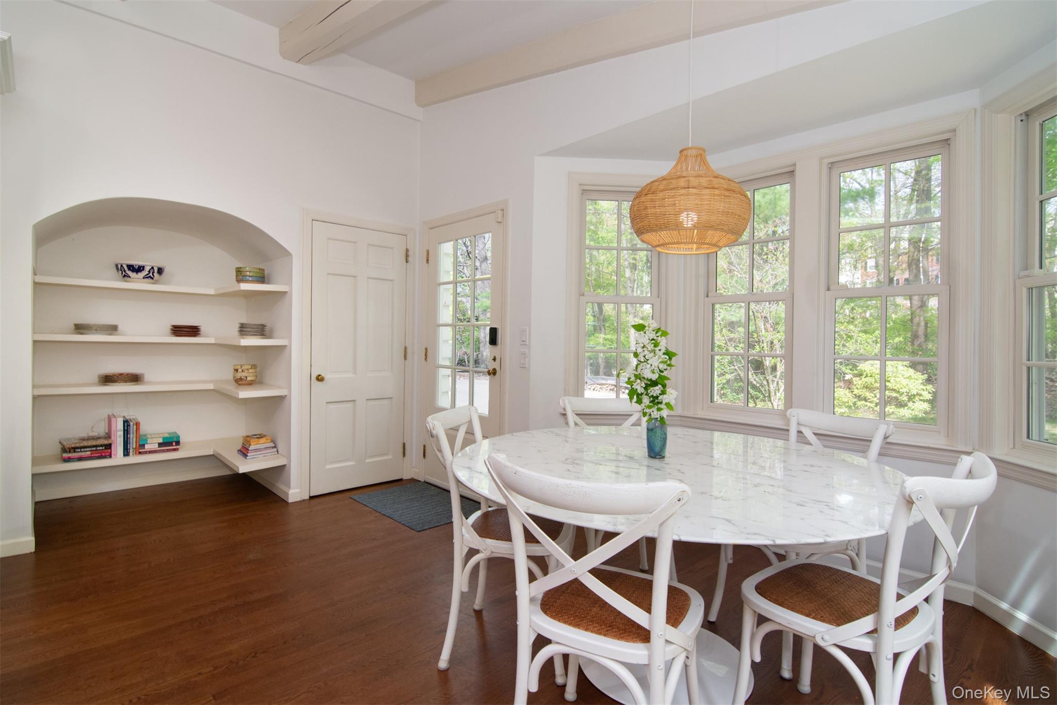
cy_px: 352
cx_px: 528
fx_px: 484
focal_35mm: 16
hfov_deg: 95.0
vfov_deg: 72.0
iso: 640
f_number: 8
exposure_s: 1/160
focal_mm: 11
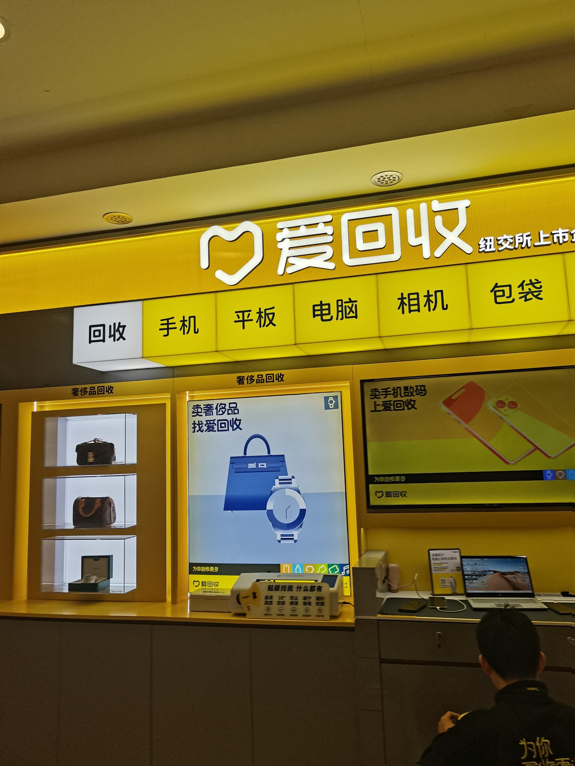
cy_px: 383
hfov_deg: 51.4
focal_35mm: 27
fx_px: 598
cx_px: 288
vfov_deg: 65.3
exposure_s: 1/400
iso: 50
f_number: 1.9
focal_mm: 4.94
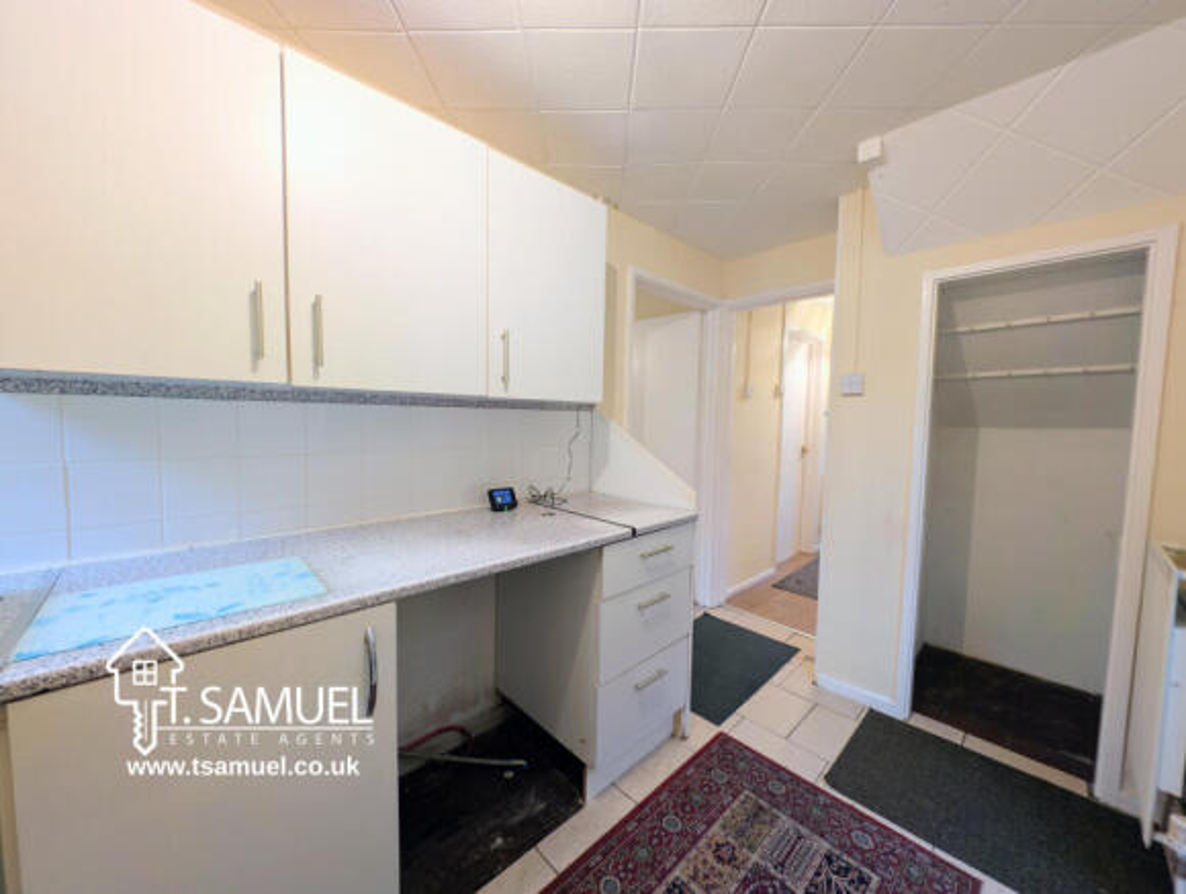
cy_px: 447
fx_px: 412
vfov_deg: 94.7
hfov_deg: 110.4
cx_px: 593
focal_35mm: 12
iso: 42
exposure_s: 1/16.7
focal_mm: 2.23
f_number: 1.95
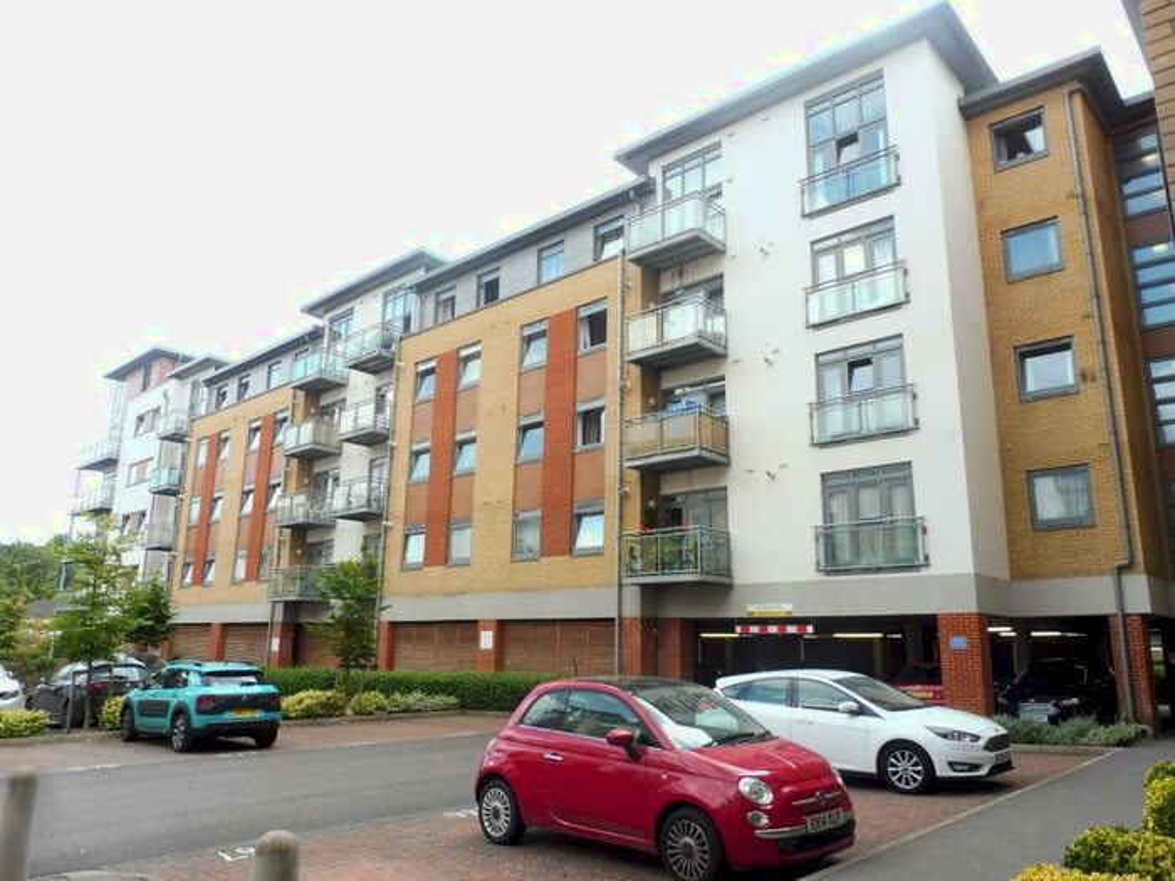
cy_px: 440
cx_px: 588
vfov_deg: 56.8
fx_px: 815
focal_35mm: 24
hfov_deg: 71.6
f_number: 4
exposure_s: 1/250
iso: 200
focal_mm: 4.3
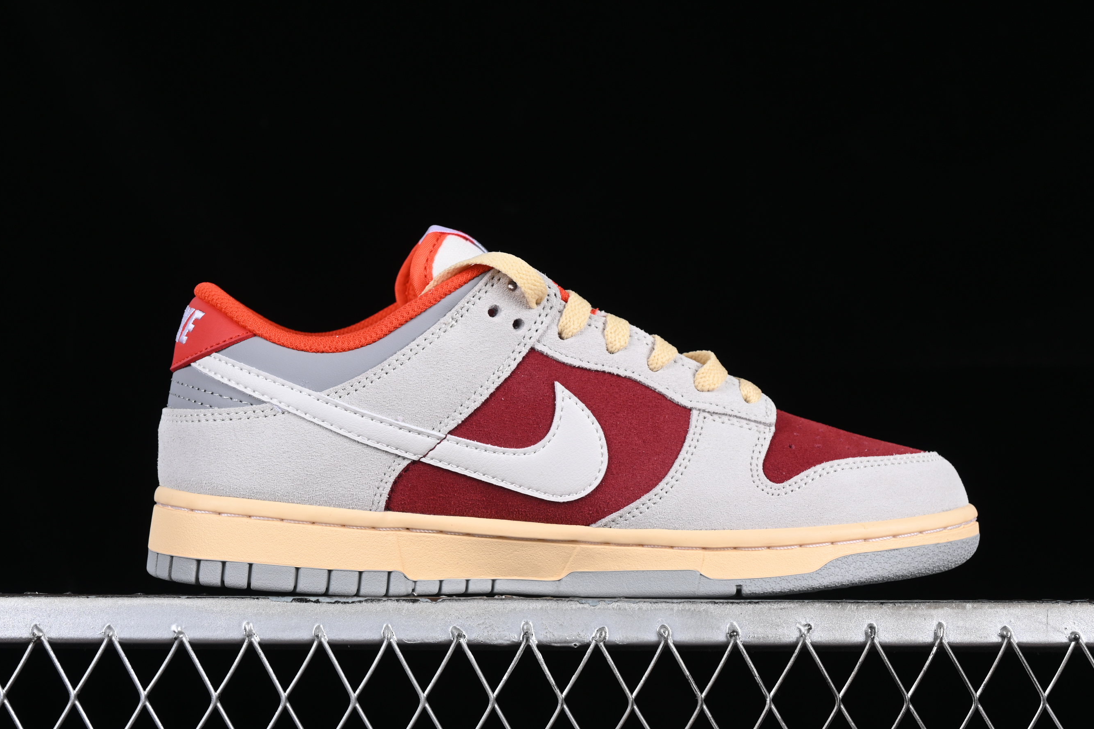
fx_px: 2370
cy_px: 375
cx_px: 557
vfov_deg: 17.5
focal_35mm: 78
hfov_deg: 26.0
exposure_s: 1/80
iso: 160
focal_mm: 50
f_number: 8
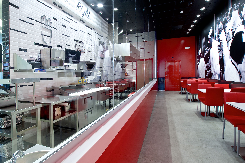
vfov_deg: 70.4
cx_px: 122
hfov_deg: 93.3
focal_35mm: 17
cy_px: 82
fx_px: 116
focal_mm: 17
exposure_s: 1
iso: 200
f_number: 13
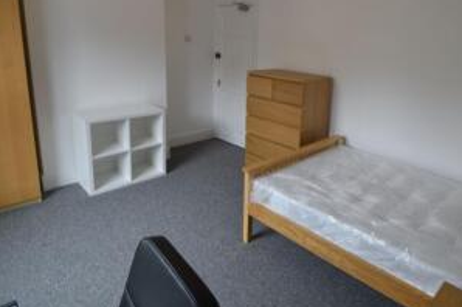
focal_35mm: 24
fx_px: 308
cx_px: 293
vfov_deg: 52.4
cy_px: 114
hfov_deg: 72.4
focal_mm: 10
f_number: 8
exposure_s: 1/20
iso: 100
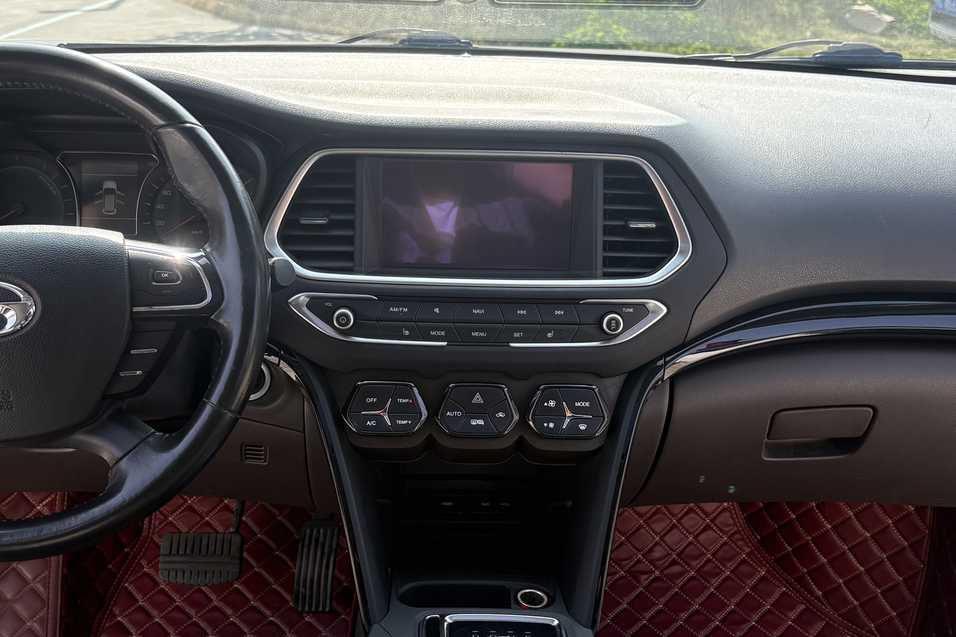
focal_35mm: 45
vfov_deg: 29.8
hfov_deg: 43.6
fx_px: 1195
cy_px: 362
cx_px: 458
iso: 64
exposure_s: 1/601
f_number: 1.6
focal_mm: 5.96
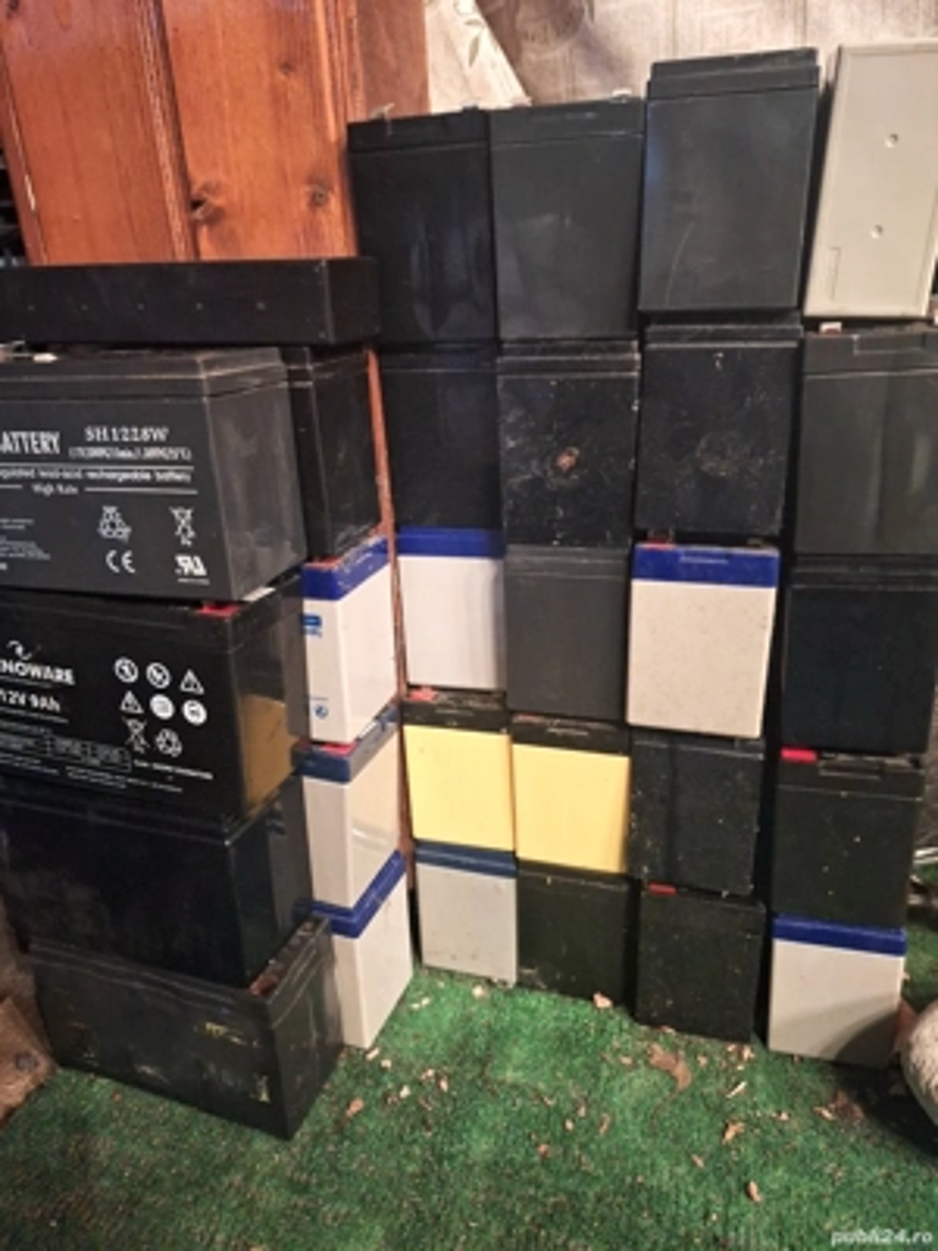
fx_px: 831
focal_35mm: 23
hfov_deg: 58.9
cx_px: 469
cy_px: 626
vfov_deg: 73.9
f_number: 1.8
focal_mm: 5.54
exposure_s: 1/20
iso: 1000
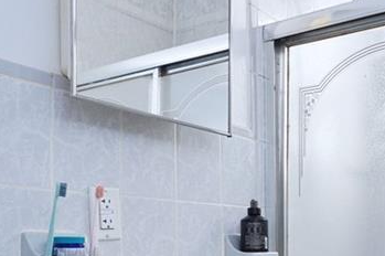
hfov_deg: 36.7
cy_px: 247
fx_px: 518
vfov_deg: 26.5
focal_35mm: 48
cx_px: 384
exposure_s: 1/60
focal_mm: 11
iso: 100
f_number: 2.8
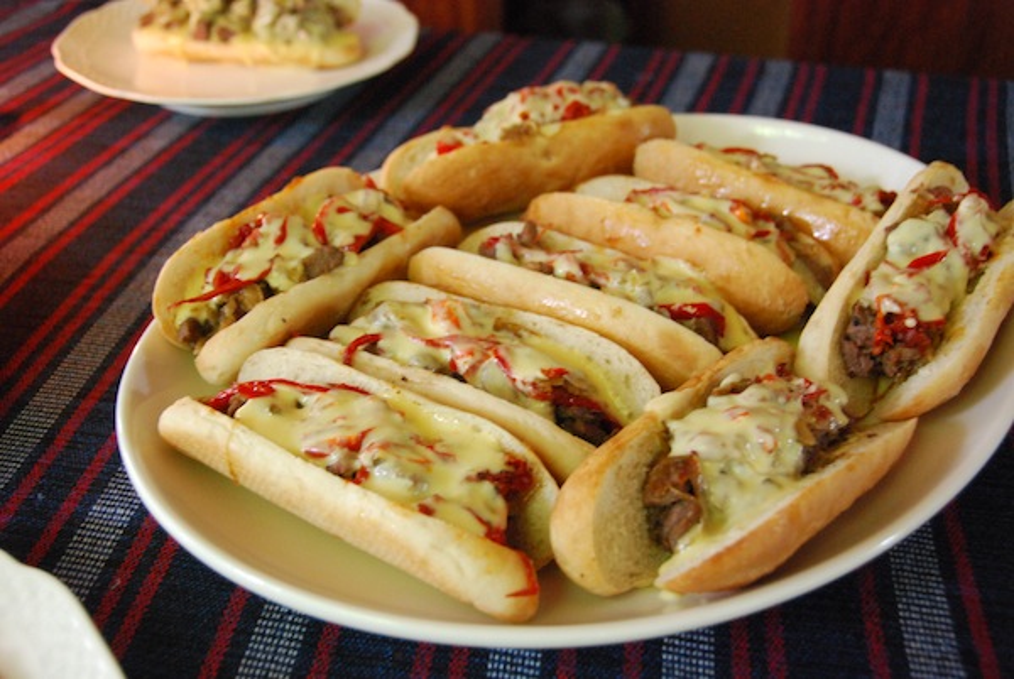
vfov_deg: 32.0
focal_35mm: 42
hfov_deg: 46.3
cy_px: 340
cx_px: 507
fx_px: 1185
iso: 1600
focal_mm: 28
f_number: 4
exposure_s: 1/20
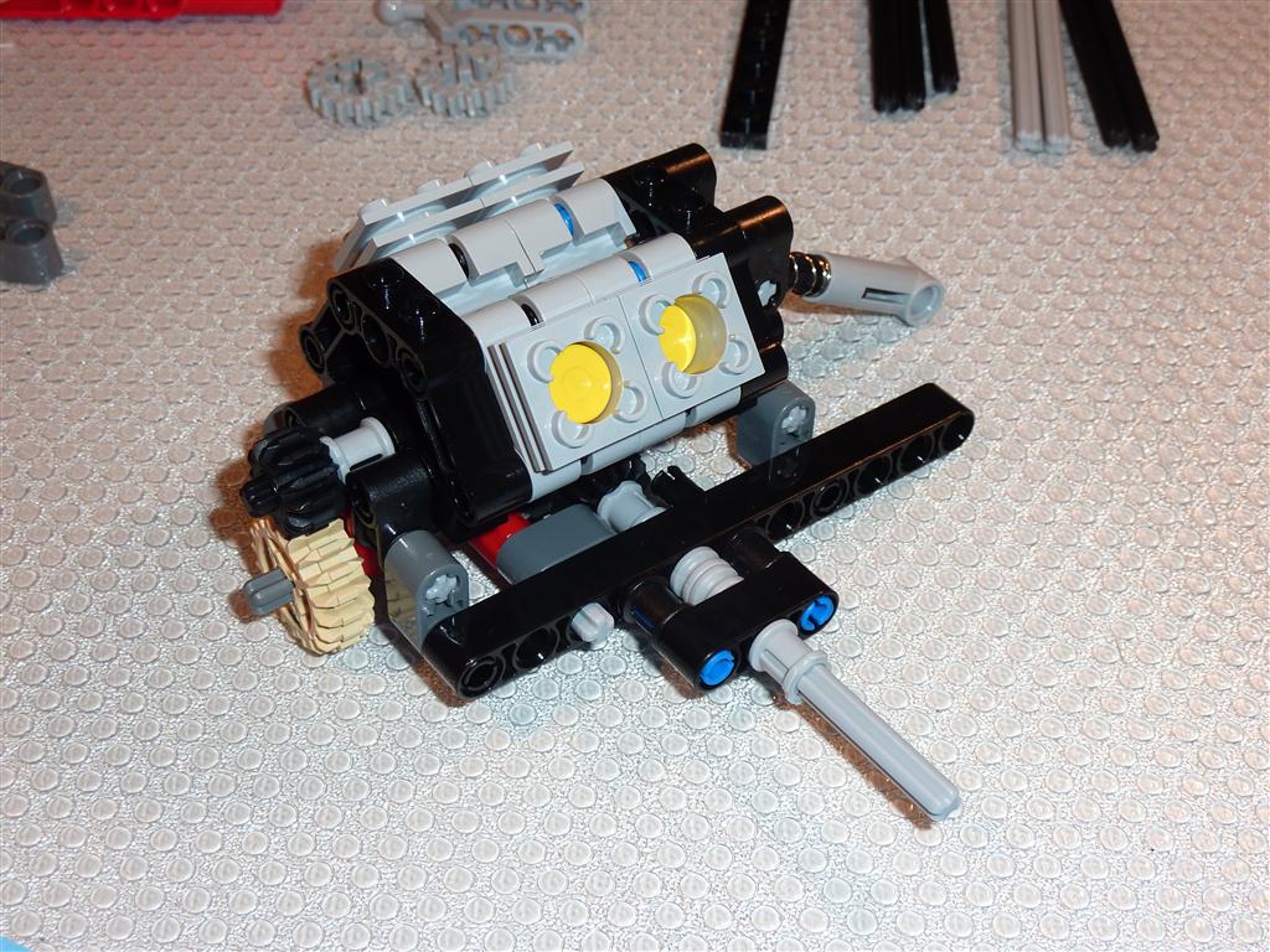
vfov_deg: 30.3
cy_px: 476
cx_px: 635
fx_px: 1761
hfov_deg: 39.7
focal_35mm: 48
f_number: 4
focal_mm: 7.9
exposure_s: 1/30
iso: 100
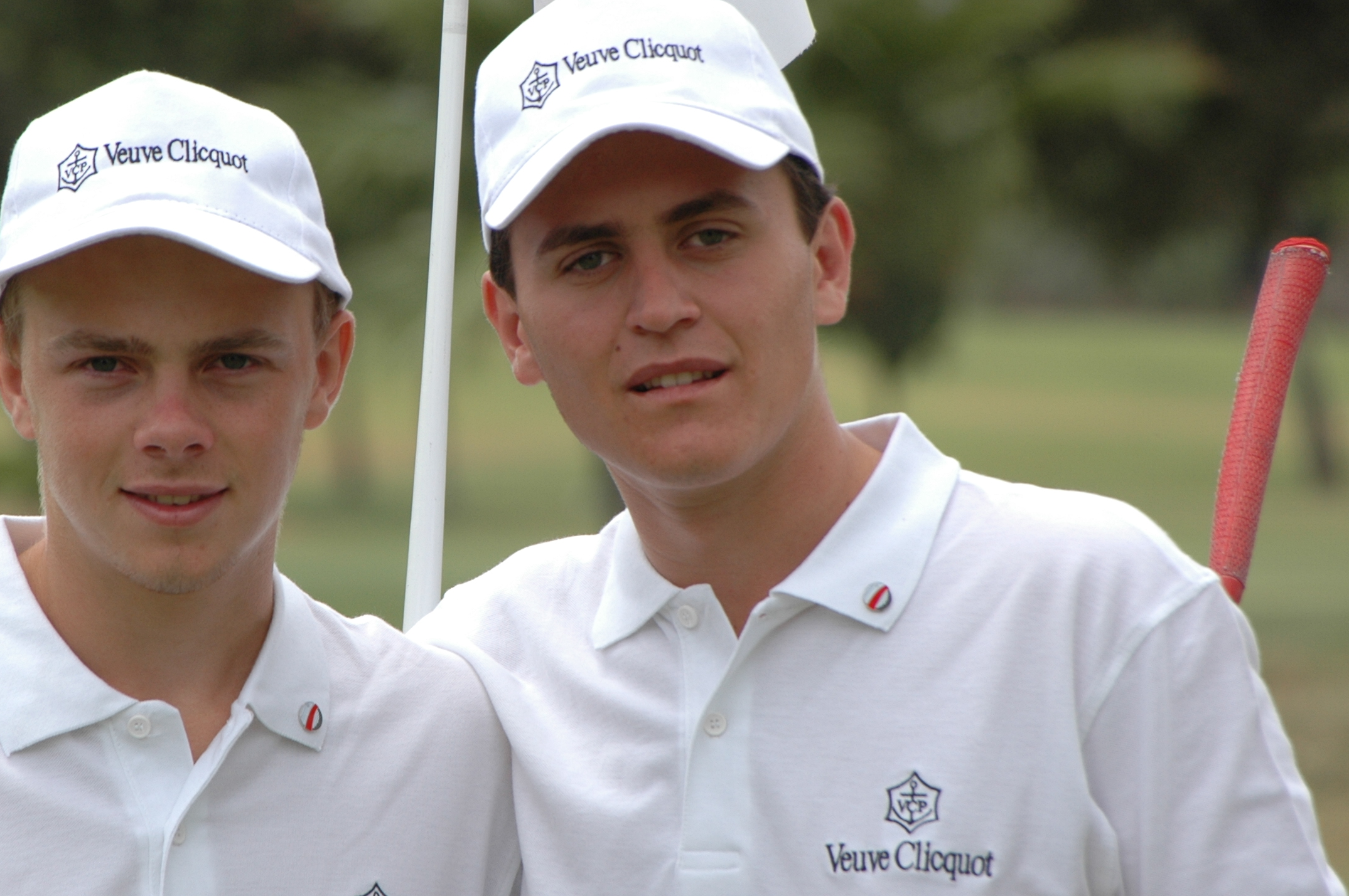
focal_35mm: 420
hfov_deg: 4.9
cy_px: 413
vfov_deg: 3.3
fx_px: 15725
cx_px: 474
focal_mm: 200
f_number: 5.6
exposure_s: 1/500
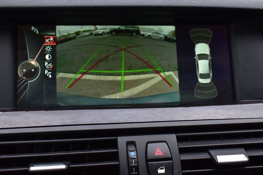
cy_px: 88
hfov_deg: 45.0
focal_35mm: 44
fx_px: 318
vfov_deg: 30.8
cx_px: 132
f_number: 7.1
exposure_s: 1/25
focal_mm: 29
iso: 400
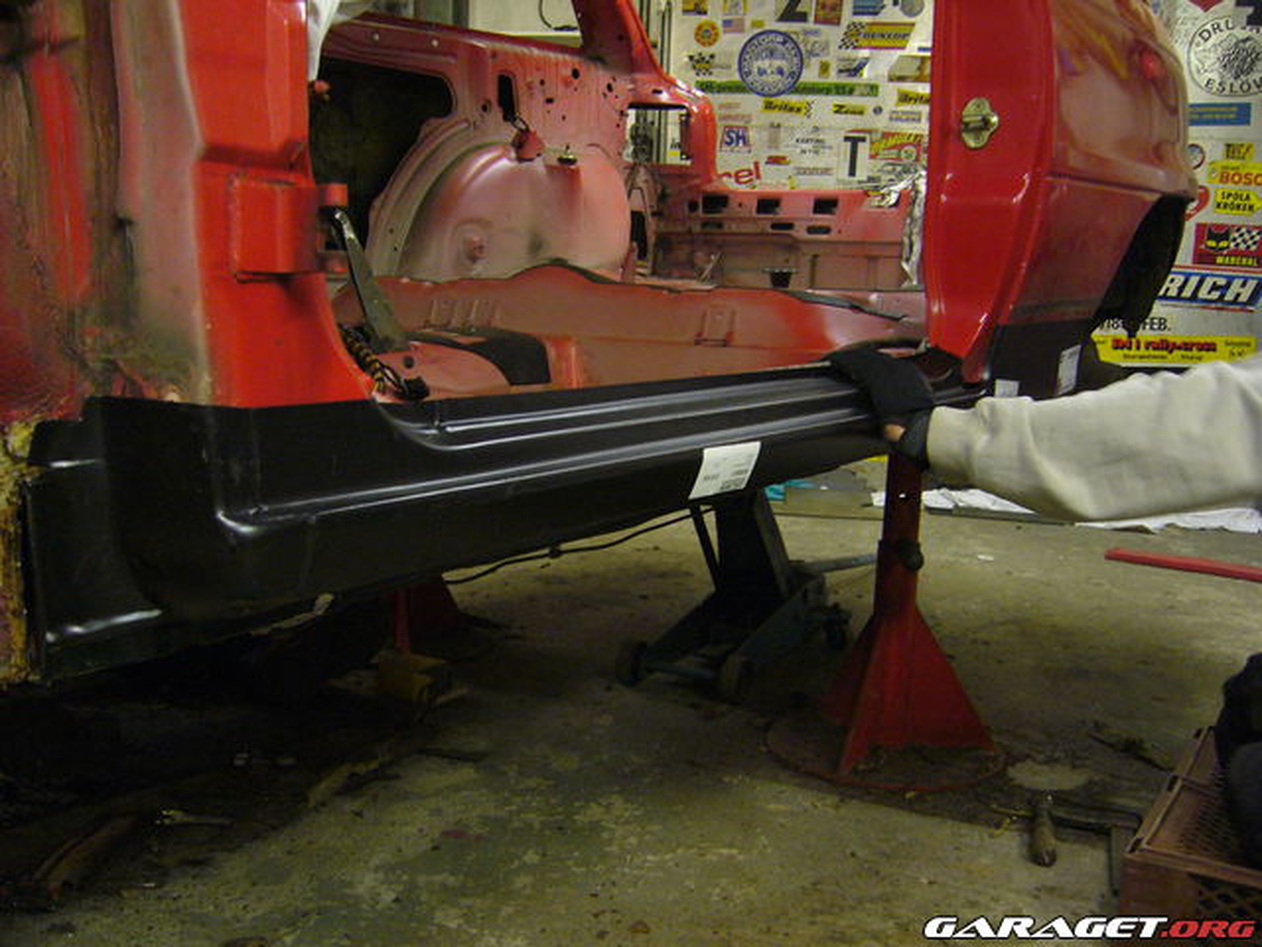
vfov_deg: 40.7
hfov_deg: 52.6
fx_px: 1276
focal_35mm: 35
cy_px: 474
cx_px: 631
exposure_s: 1/8
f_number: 2.8
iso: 200
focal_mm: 5.8
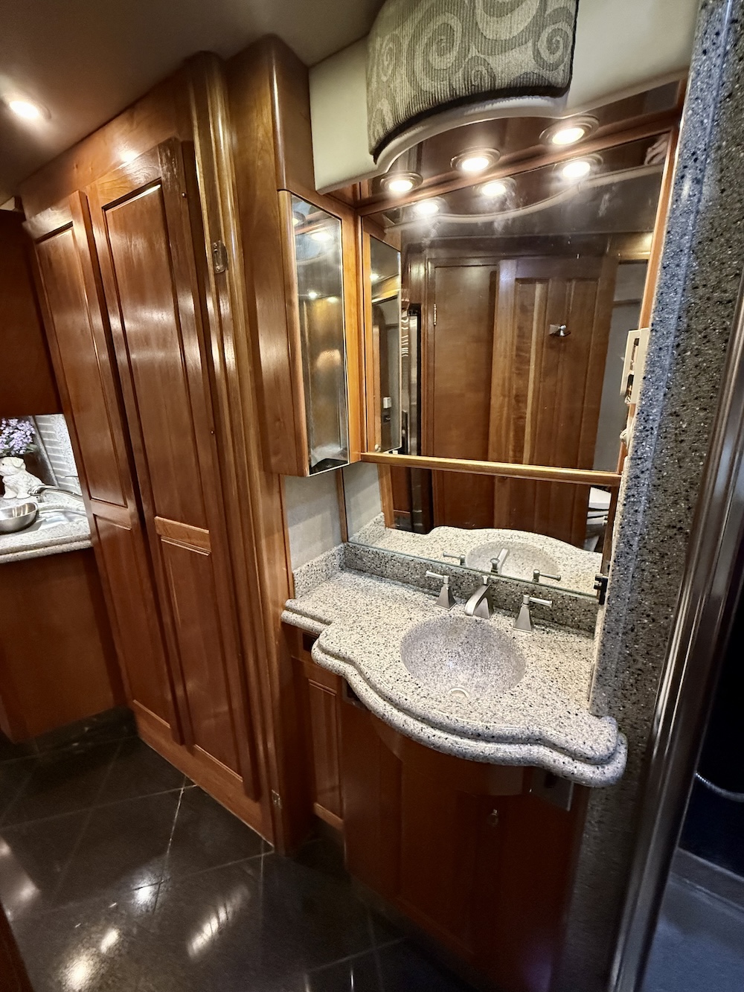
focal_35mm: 14
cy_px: 496
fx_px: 401
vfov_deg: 102.1
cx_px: 372
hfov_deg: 85.7
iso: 1000
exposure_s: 1/60
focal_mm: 2.22
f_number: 2.2
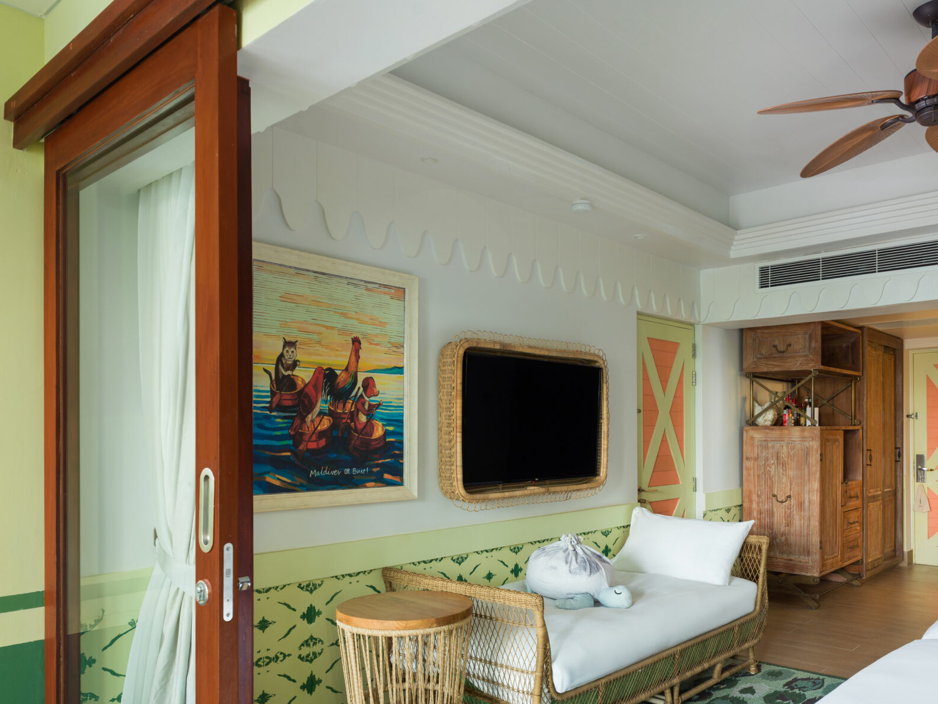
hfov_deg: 67.1
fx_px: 704
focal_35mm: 26
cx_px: 527
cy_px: 441
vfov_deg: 52.5
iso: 100
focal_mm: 21
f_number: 8
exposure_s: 5
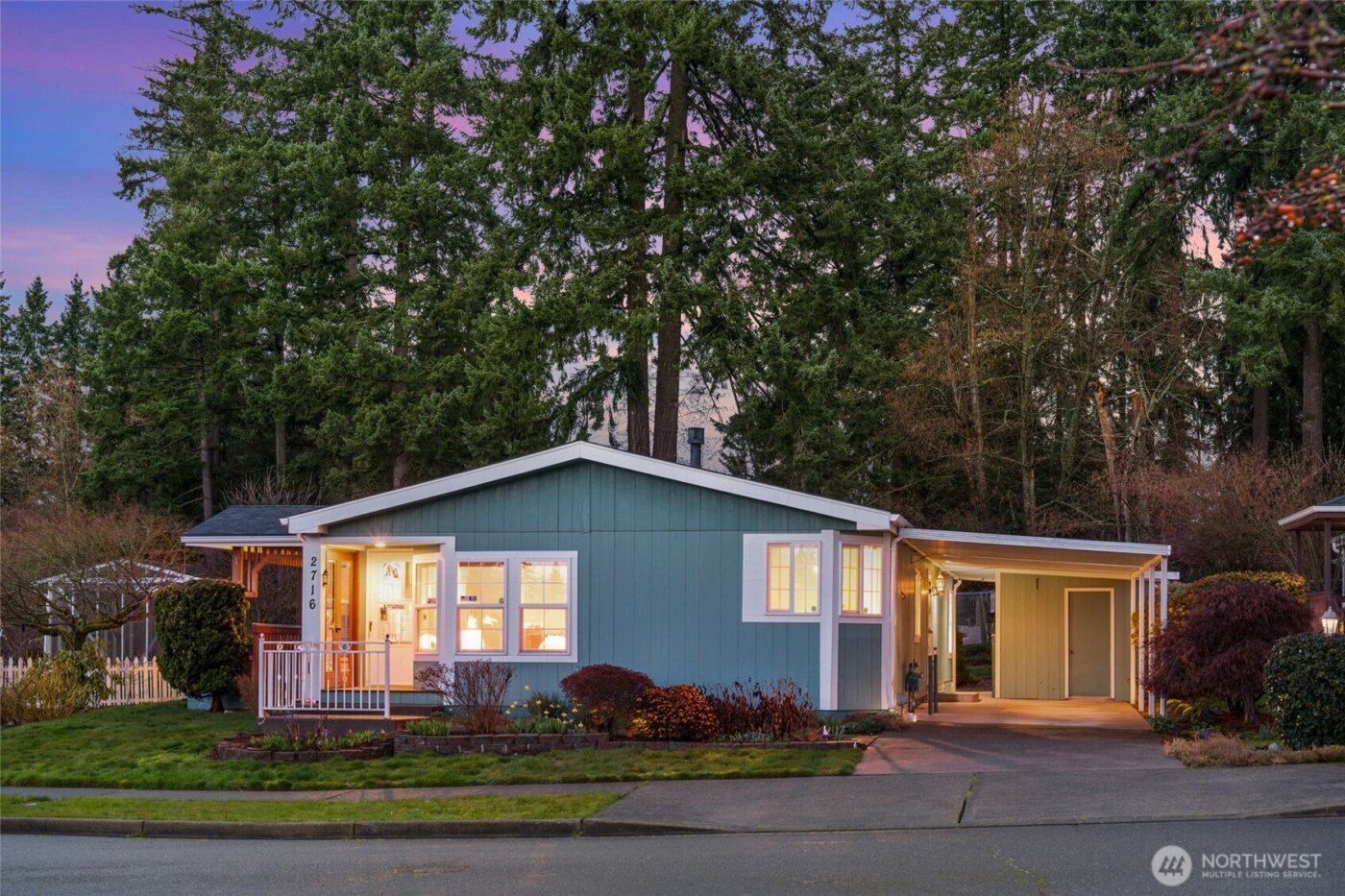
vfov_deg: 28.1
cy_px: 448
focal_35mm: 48
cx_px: 672
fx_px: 1793
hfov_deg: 41.1
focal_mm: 48
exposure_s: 1/200
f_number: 8
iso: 250
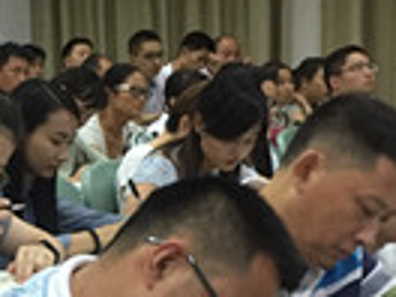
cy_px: 356
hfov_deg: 17.4
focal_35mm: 110
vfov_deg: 13.1
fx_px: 1258
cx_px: -27
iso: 200
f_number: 2.2
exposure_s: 1/33
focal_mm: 4.15
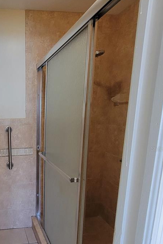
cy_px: 149
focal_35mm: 24
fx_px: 163
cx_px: 14
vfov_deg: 72.8
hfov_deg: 47.4
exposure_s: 1/60
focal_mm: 2.2
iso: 320
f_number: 2.2
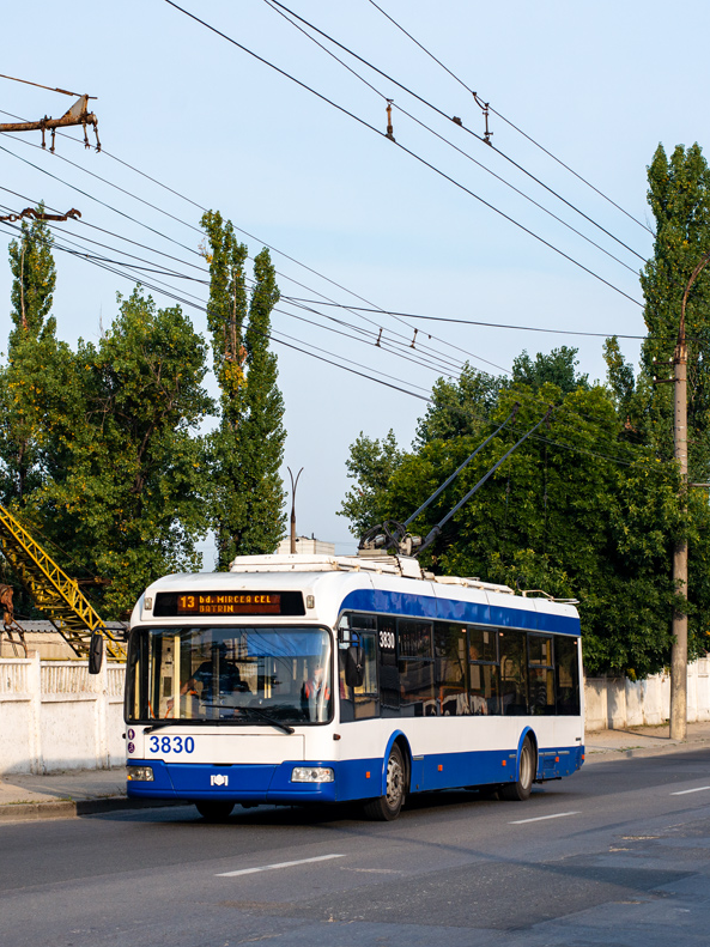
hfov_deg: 20.2
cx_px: 324
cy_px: 477
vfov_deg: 26.7
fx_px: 1997
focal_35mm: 73
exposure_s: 1/640
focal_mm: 50
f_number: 5.6
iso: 250
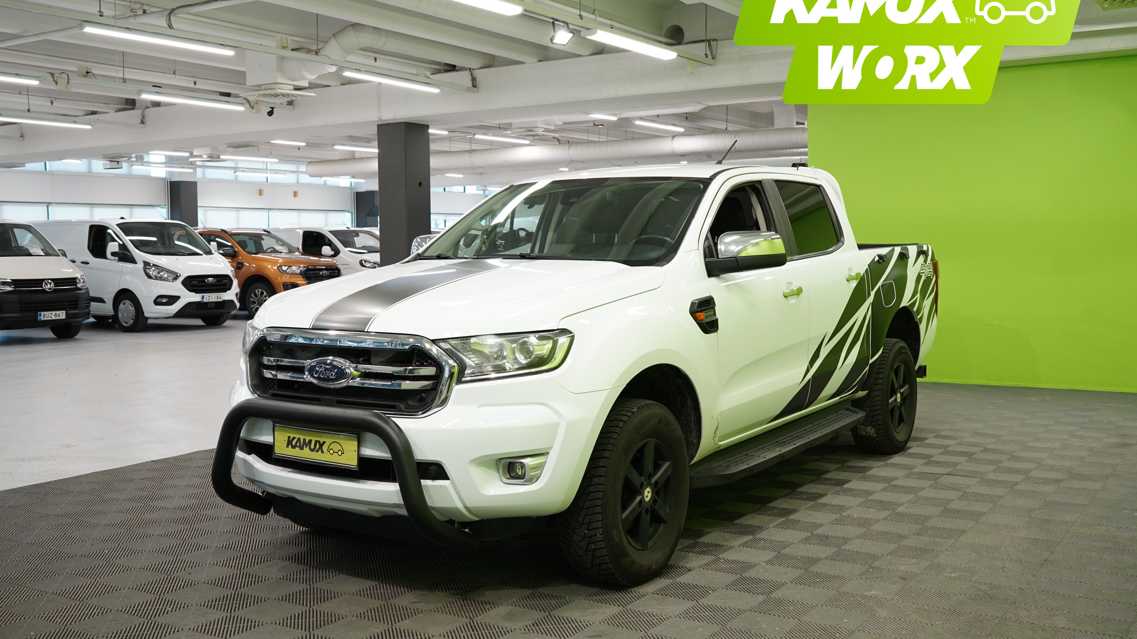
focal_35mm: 37
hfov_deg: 54.0
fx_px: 1115
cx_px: 567
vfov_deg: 32.0
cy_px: 299
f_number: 6.3
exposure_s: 1/40
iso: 500
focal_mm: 35
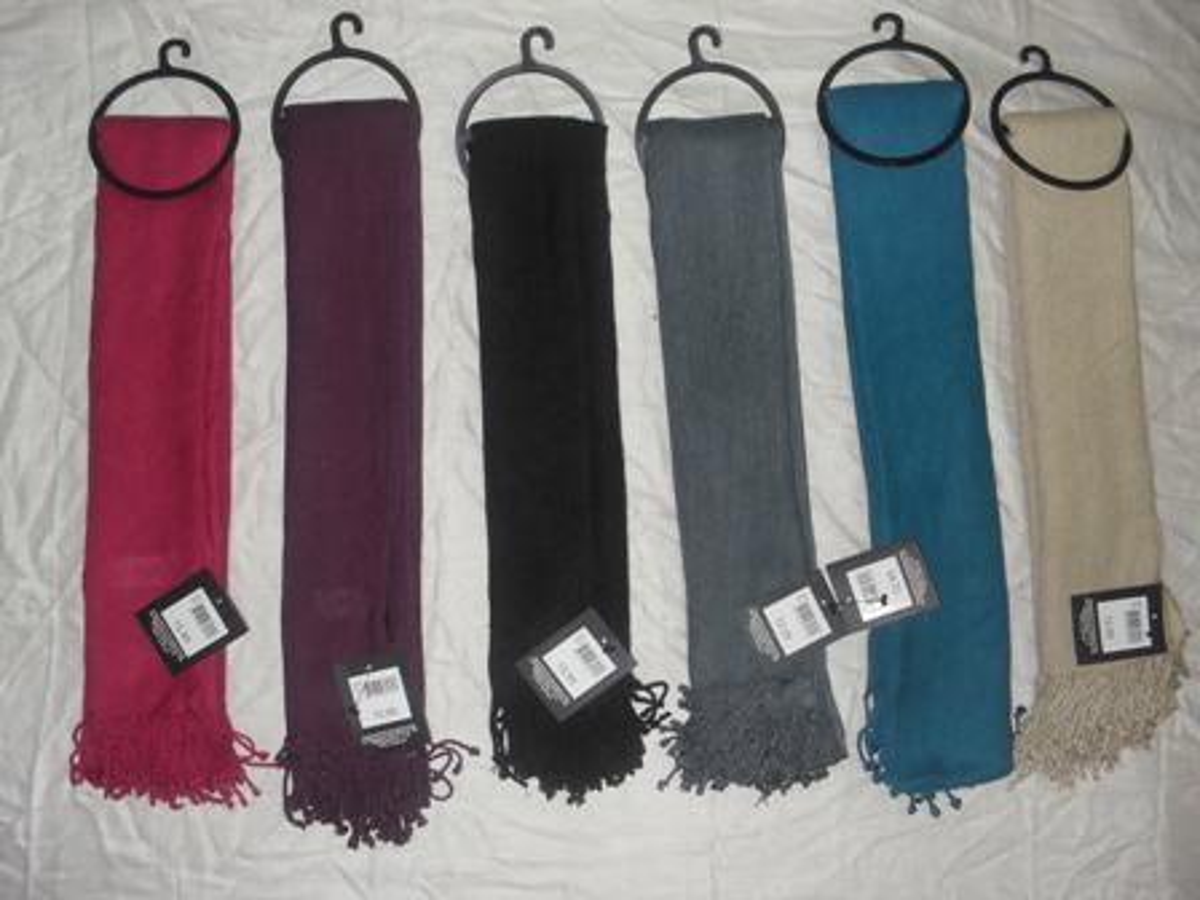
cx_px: 600
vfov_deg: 40.7
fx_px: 1213
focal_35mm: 35
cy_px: 450
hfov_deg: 52.6
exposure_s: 1/45
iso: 200
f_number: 3.2
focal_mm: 6.3
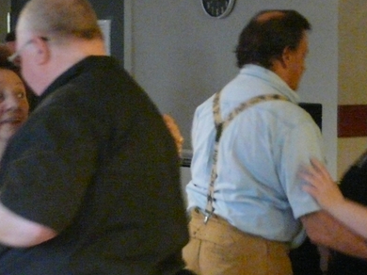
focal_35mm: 137
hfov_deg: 14.4
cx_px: 180
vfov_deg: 10.8
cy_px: 149
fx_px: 1452
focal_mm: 9.2
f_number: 3.2
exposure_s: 1/8
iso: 800
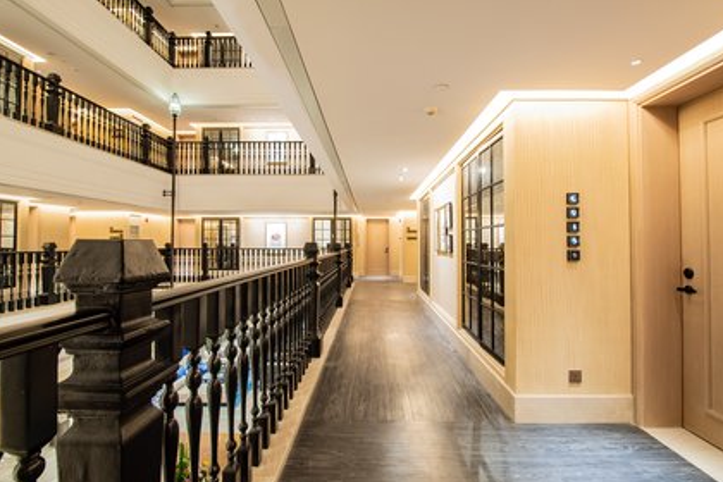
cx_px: 355
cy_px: 244
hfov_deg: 96.7
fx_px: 321
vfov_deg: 73.7
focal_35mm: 16
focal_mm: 14
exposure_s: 2
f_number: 10
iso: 200
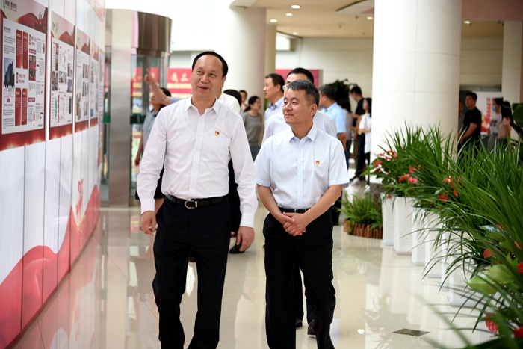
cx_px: 262
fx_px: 1235
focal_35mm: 85
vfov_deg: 16.1
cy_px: 174
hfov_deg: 23.9
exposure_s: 1/60
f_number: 4
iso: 220
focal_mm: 85
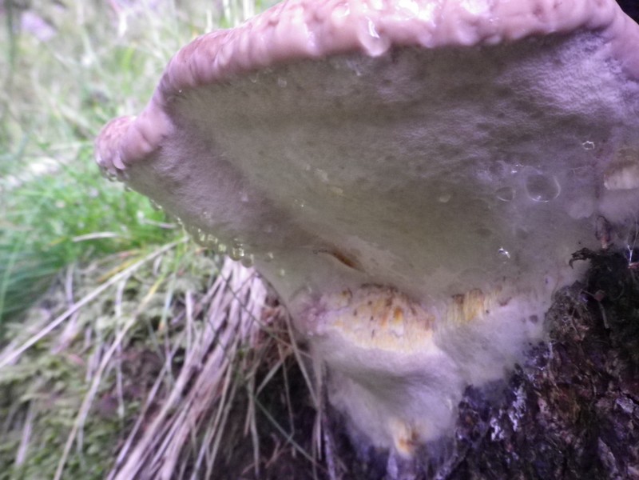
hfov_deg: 52.6
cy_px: 240
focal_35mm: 35
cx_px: 320
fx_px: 646
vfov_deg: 40.7
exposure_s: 1/60
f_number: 3.9
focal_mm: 6.36
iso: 800
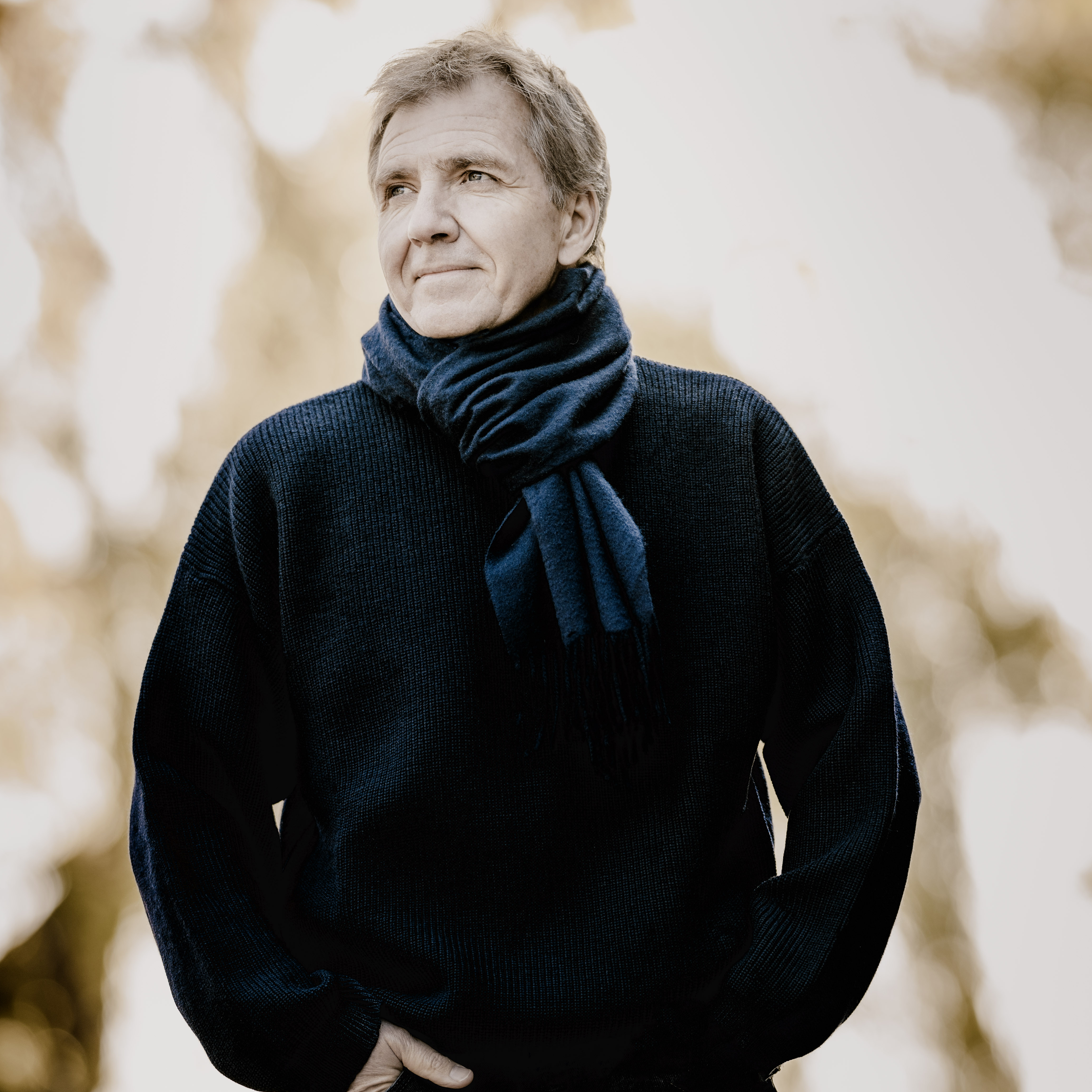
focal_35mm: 220
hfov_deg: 7.9
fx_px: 7852
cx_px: 775
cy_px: 543
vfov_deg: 8.0
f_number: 2.2
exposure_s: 1/400
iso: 200
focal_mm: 135
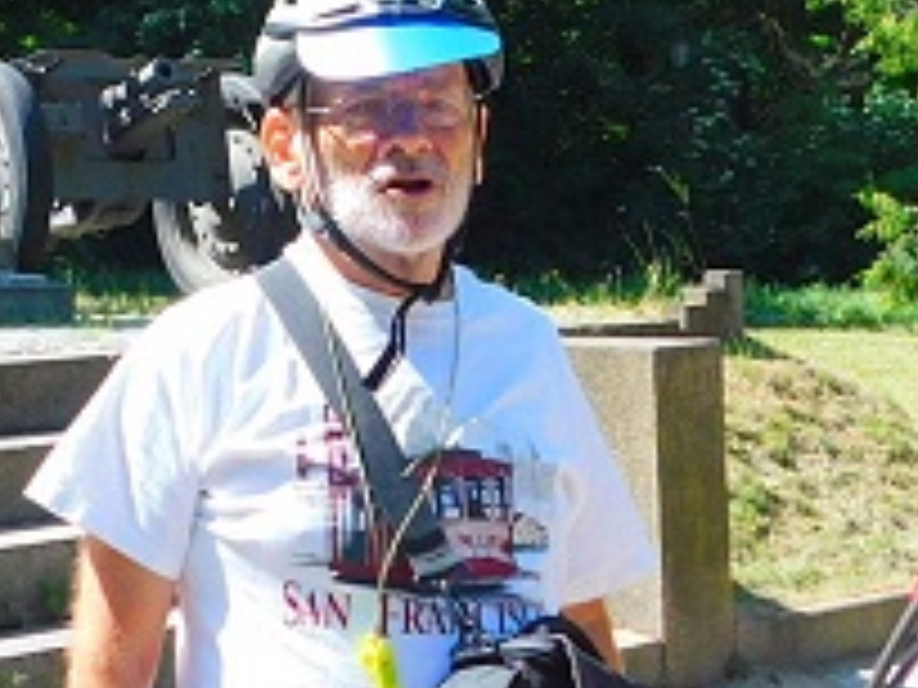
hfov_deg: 26.9
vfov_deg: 20.1
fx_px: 1909
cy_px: 108
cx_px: 324
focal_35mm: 72
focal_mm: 4
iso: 125
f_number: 3
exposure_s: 1/640
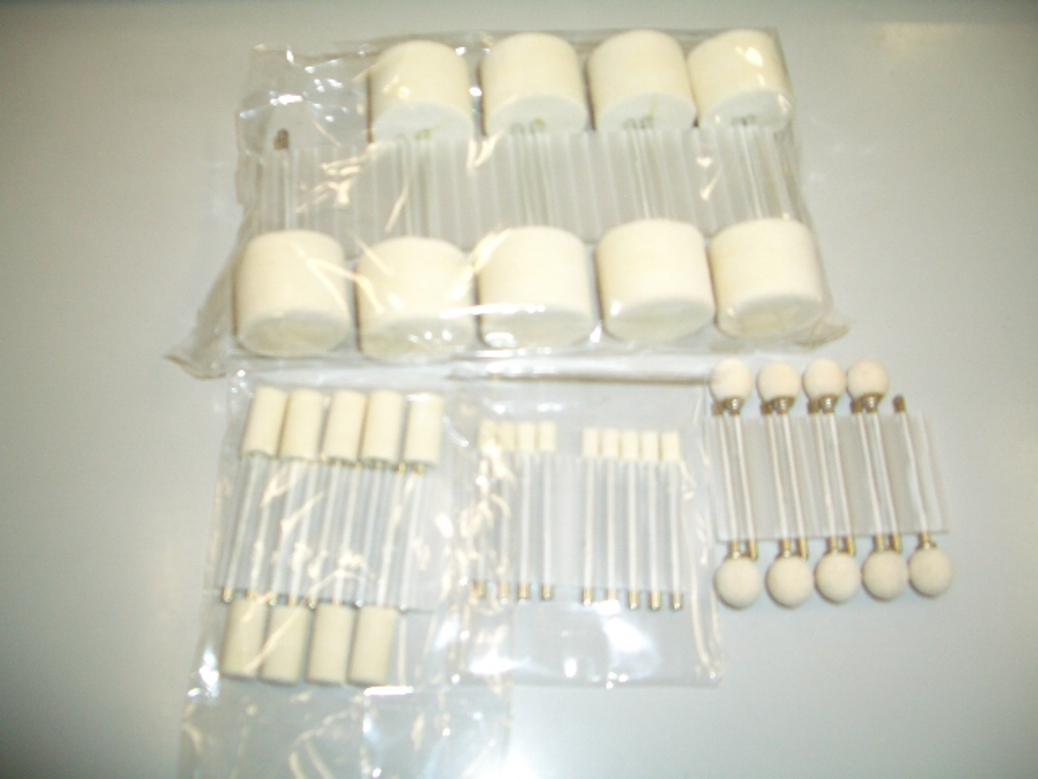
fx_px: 1050
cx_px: 519
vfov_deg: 40.7
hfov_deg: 52.6
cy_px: 390
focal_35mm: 35
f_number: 2.6
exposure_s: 1/60
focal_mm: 5.8
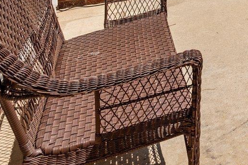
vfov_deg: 17.3
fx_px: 434
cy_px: -138
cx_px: 406
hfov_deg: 23.1
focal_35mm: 63
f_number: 9
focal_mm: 16
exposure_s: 1/1250
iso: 250
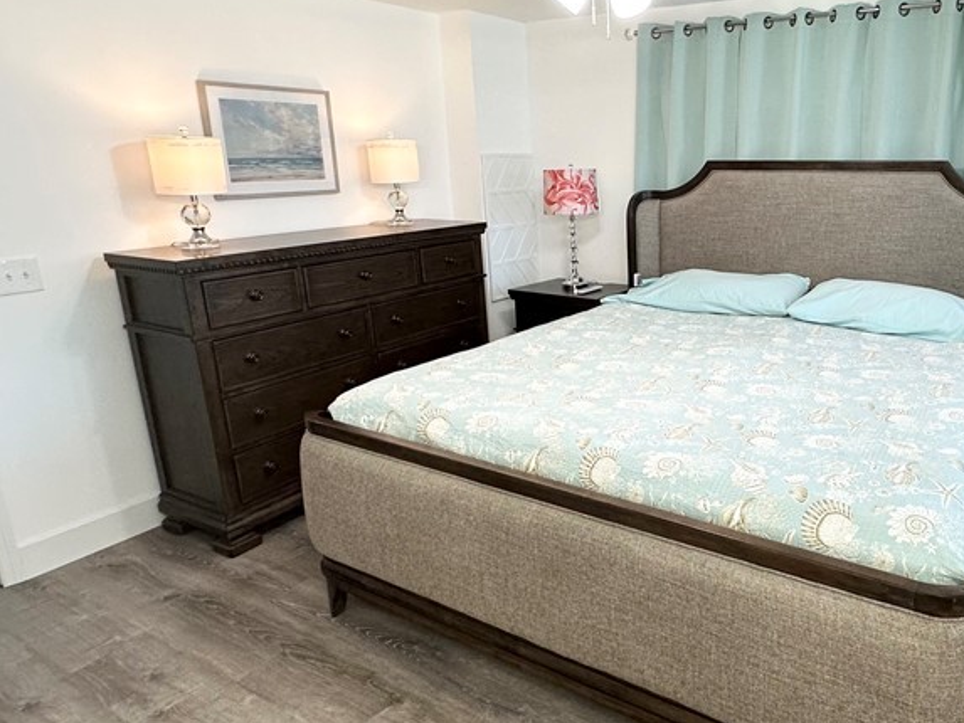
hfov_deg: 66.3
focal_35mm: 25
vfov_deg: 54.8
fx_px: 696
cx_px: 686
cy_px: 326
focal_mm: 2.22
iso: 200
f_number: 2.2
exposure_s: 1/120
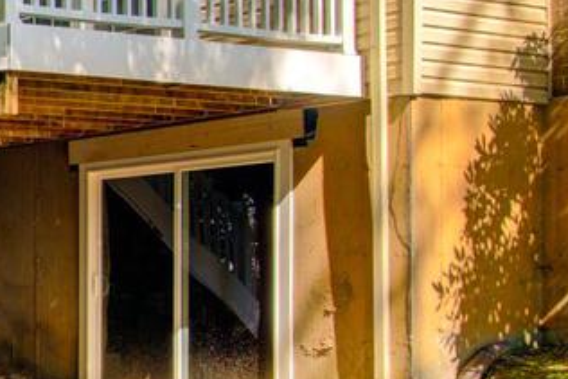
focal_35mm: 73
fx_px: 1152
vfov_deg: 18.6
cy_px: 259
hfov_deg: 19.2
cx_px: -510
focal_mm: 16
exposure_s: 1/30
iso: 100
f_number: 8
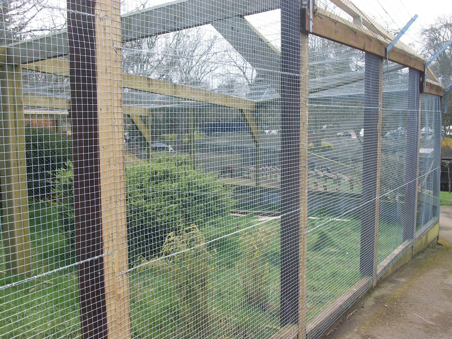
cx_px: 226
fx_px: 522
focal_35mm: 40
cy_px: 170
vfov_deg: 36.0
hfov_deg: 46.8
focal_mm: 7.1
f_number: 3.2
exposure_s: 1/100
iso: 80
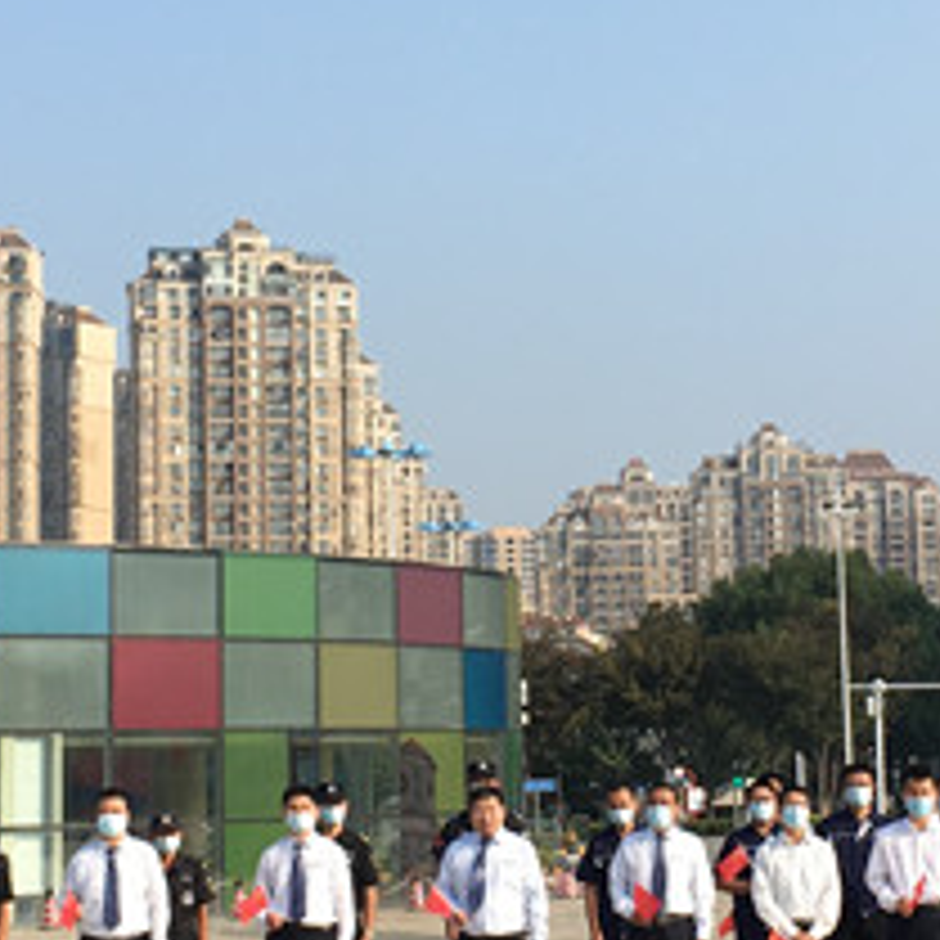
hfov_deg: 17.7
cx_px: 585
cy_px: 360
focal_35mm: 98
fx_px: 3011
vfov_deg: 17.7
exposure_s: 1/974
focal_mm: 4.15
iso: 25
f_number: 2.2
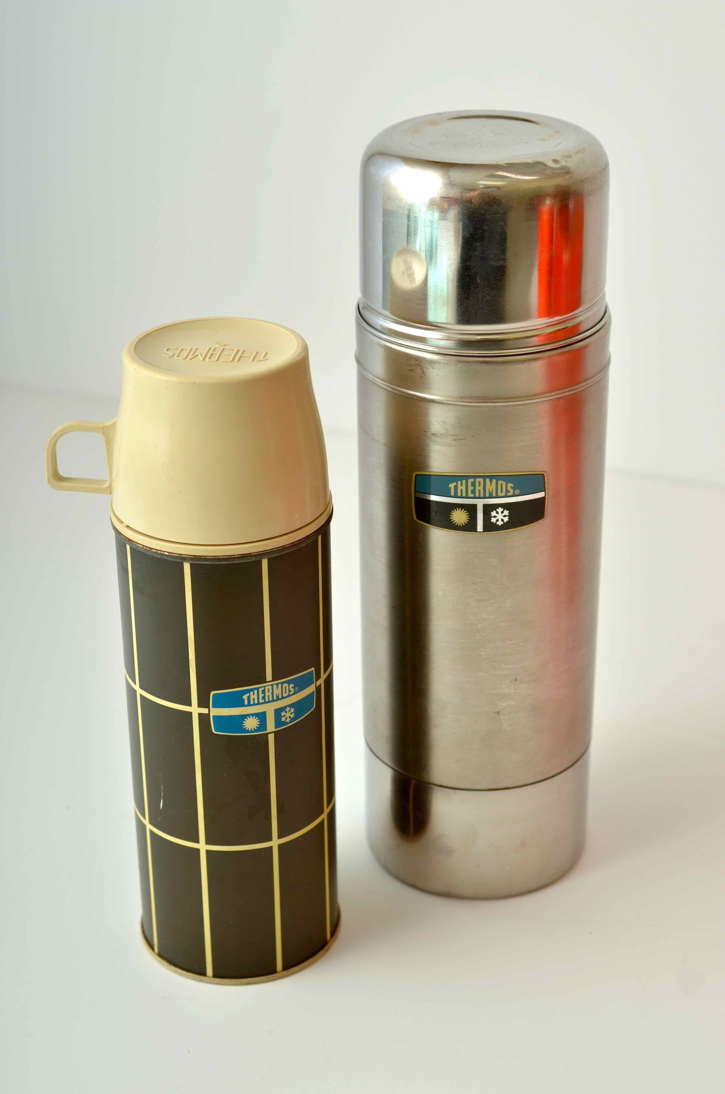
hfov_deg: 20.5
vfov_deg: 30.6
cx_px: 362
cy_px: 547
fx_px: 2003
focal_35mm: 66
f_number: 5
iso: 100
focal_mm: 44
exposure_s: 1/250
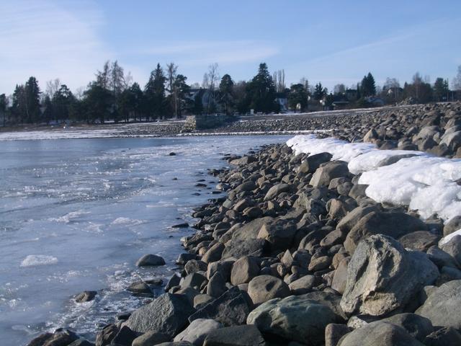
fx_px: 653
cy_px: 173
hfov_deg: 38.9
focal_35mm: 49
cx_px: 230
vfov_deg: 29.7
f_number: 5
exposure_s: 1/320
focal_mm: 8.2
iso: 50
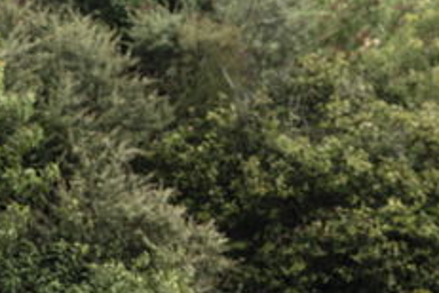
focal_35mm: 306
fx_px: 3731
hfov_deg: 6.6
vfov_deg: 4.5
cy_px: 405
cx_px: -209
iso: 64
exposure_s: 1/30
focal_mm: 92
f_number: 5
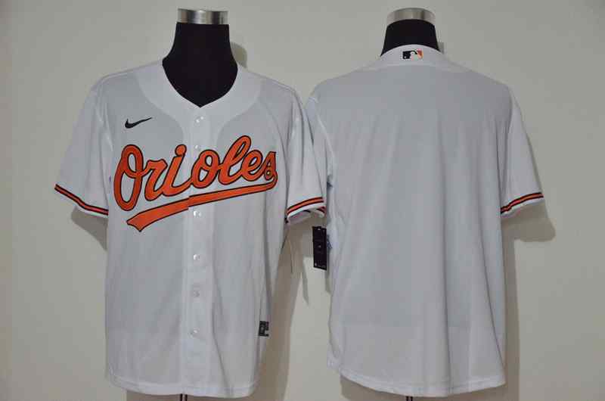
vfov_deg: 18.1
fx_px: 1258
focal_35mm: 75
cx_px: 302
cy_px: 200
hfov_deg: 27.0
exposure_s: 1/50
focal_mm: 50
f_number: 4.8
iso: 4000
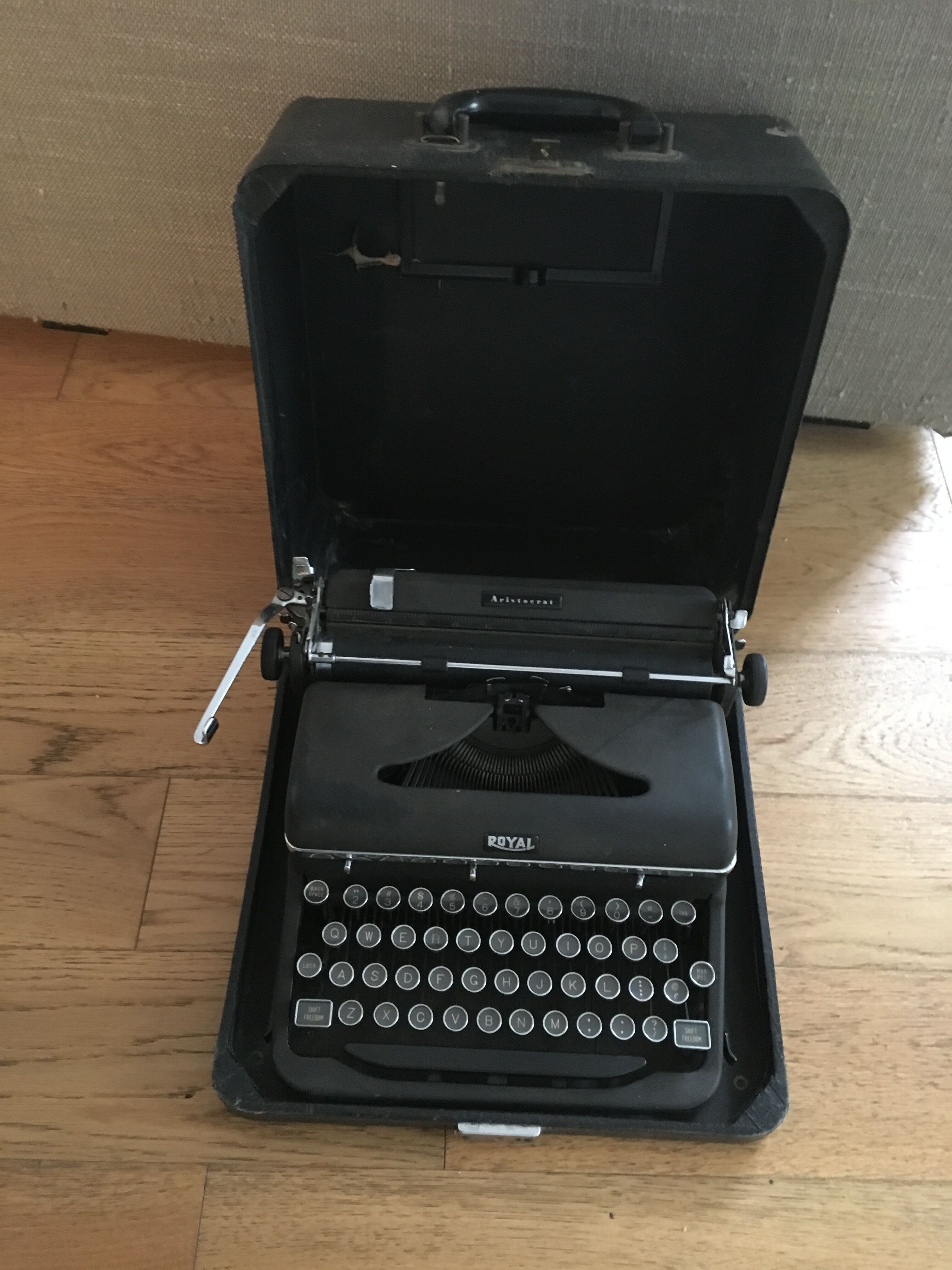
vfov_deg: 61.7
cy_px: 635
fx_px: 1063
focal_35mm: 29
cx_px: 476
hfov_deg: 48.2
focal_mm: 4.15
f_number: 2.2
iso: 500
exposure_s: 1/17
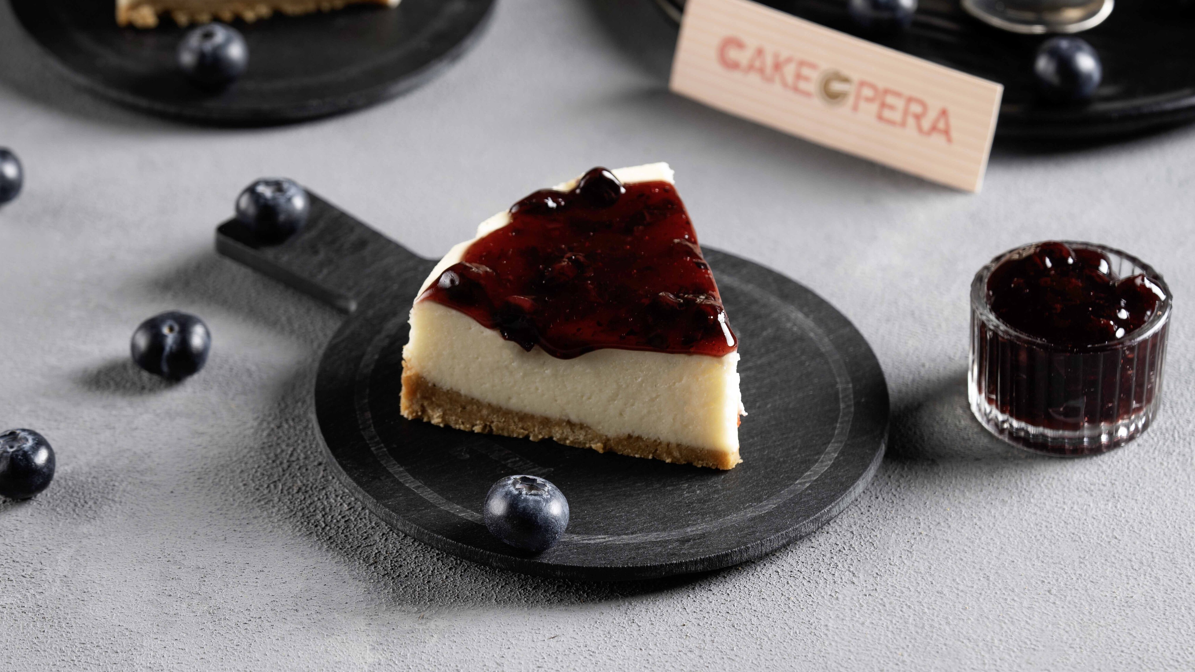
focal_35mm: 95
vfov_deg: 12.7
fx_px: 3010
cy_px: 357
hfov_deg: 22.5
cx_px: 601
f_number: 5.6
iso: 80
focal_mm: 90
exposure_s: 1/160
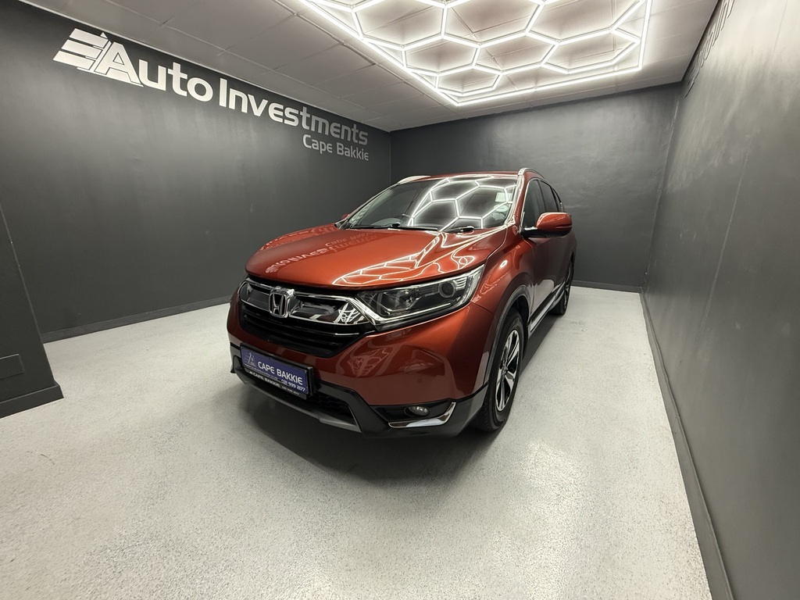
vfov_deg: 85.7
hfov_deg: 102.1
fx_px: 324
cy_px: 300
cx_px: 400
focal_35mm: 14
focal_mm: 2.22
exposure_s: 1/100
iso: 400
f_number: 2.2
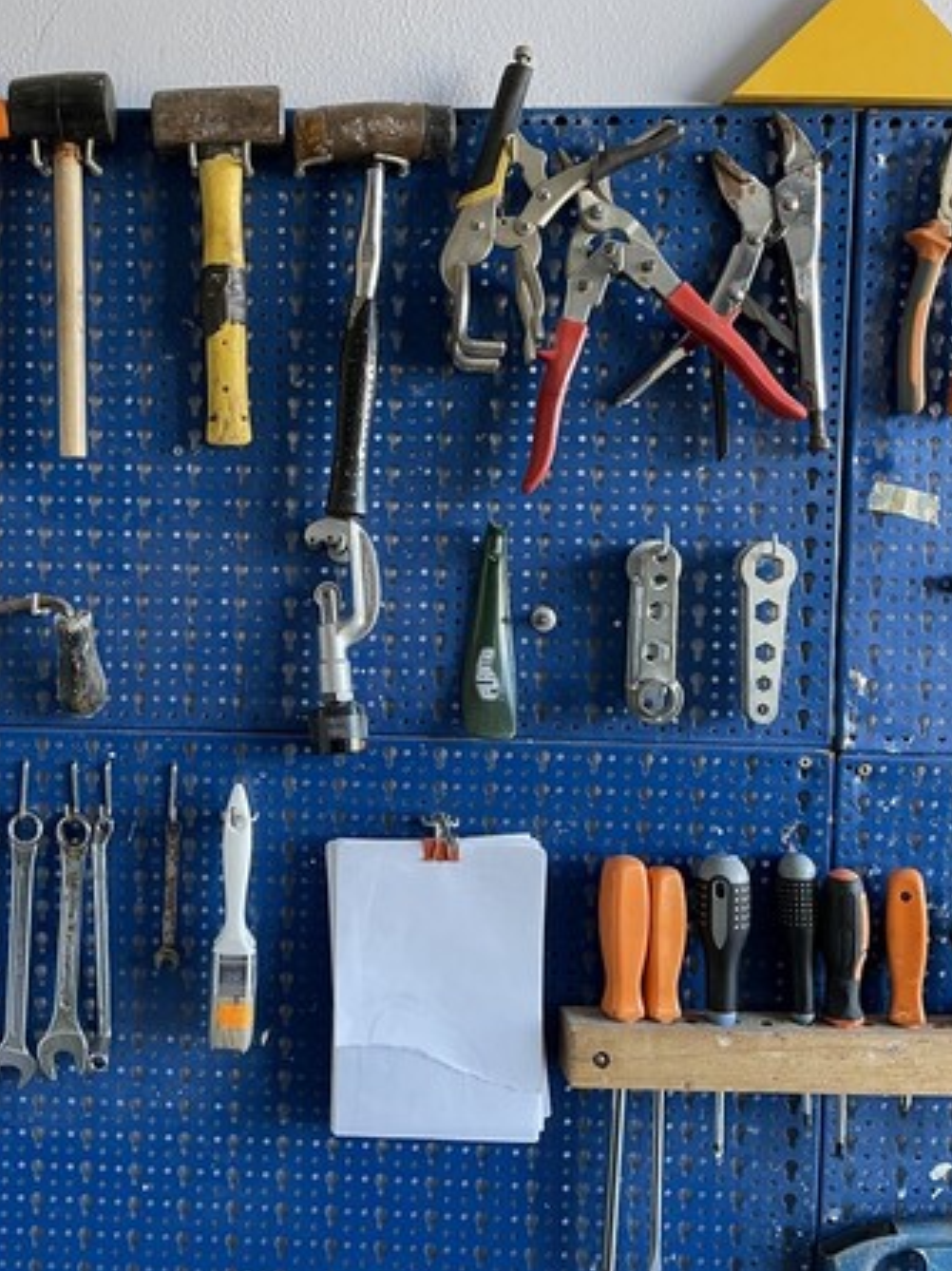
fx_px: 1285
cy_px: 636
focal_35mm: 35
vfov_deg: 52.7
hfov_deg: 39.5
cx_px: 237
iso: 125
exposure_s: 1/90
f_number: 1.6
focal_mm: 4.2
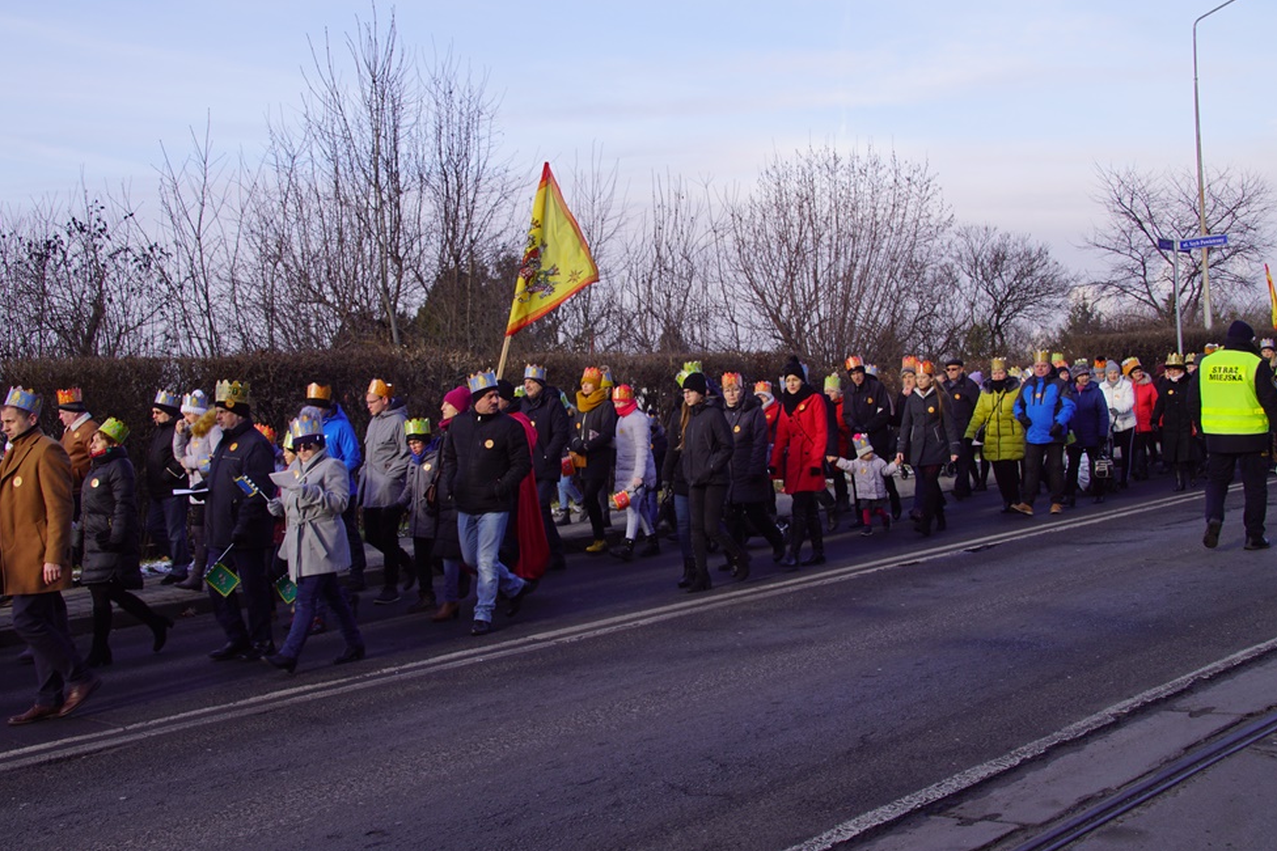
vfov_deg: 33.4
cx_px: 630
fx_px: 1419
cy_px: 425
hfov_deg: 48.5
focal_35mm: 40
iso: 100
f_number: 8
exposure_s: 1/125
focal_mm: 26
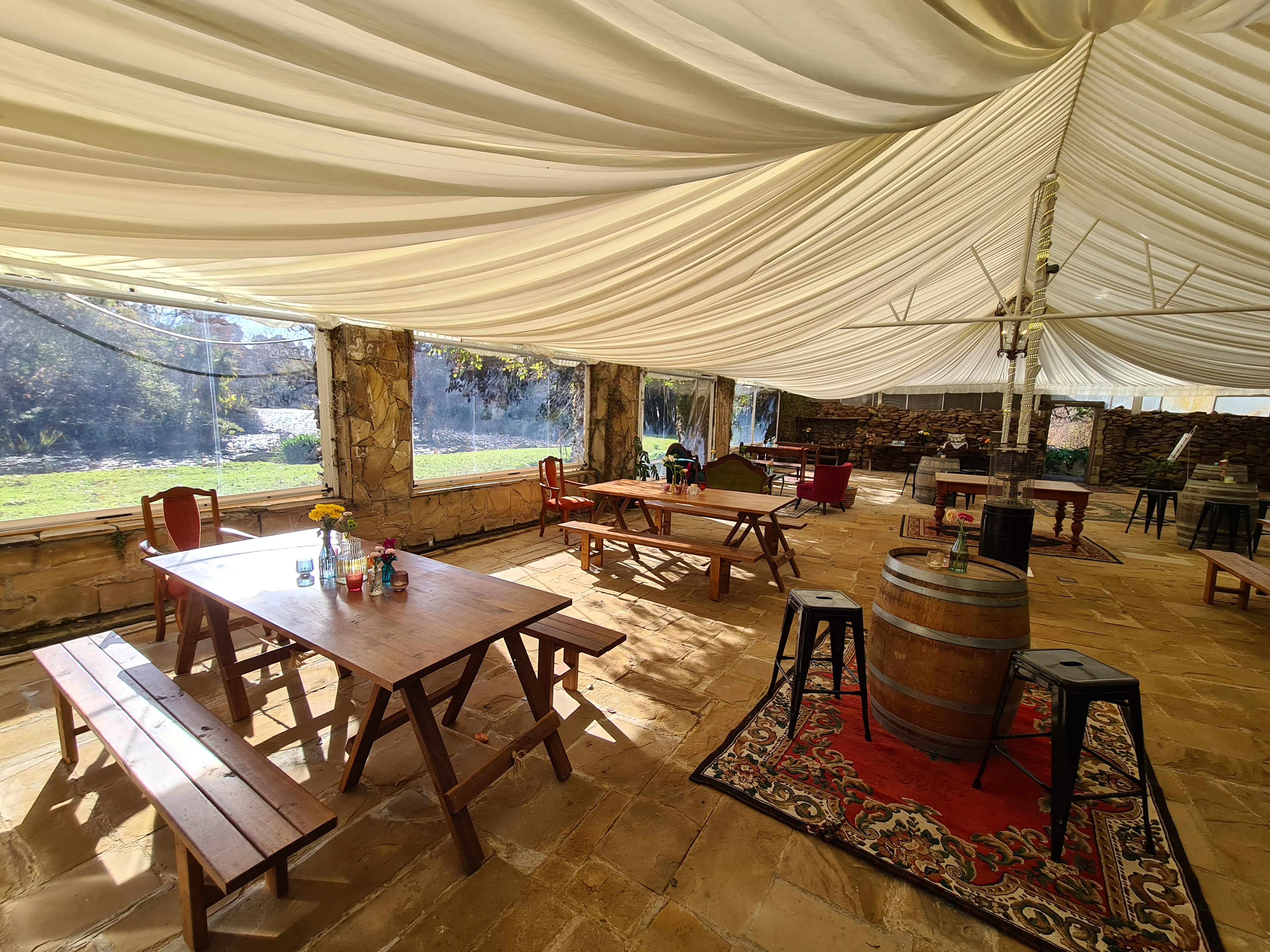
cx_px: 635
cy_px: 476
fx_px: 477
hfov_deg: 106.2
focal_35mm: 13
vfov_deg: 89.9
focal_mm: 2.2
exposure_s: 1/482
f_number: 2.2
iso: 50
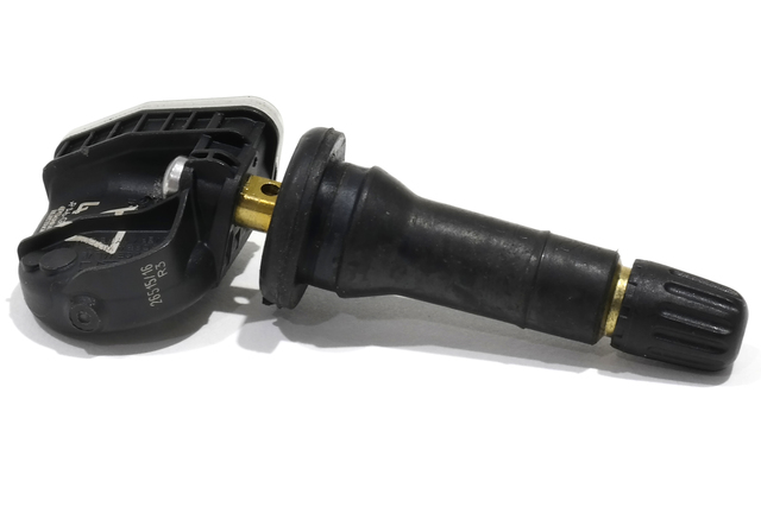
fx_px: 1057
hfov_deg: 39.6
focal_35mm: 50
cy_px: 254
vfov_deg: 27.0
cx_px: 380
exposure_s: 1
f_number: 16
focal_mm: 33
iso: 100
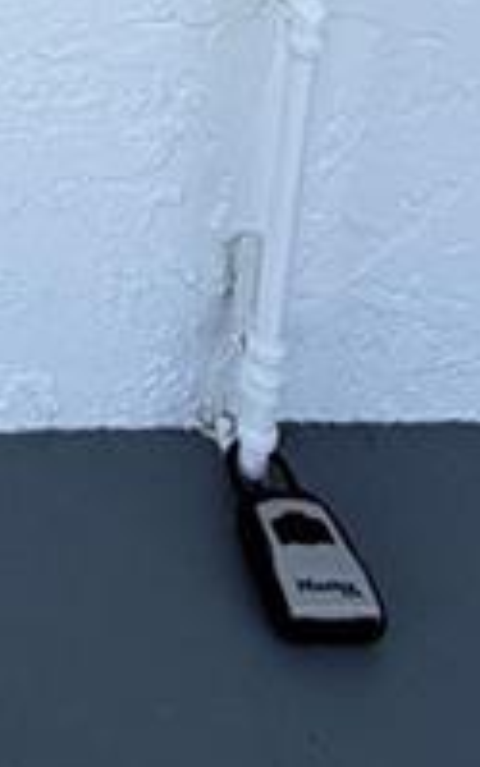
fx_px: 1863
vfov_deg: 16.1
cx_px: -549
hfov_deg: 12.5
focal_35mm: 89
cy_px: -897
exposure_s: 1/770
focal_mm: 2.22
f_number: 2.2
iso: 40
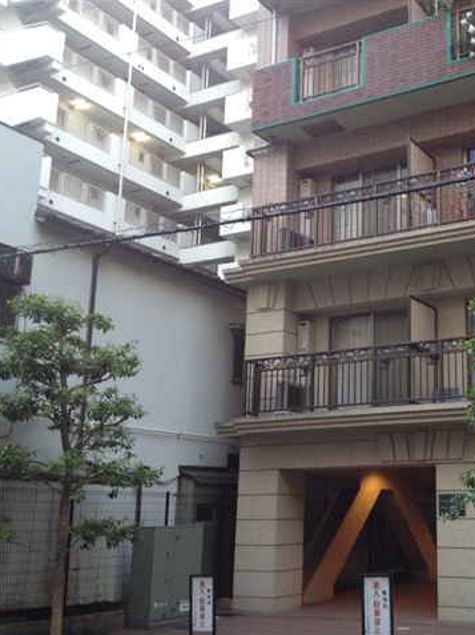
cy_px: 318
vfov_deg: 40.5
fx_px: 861
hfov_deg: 29.9
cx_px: 399
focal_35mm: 47
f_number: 2.4
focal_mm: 4.28
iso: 125
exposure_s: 1/20
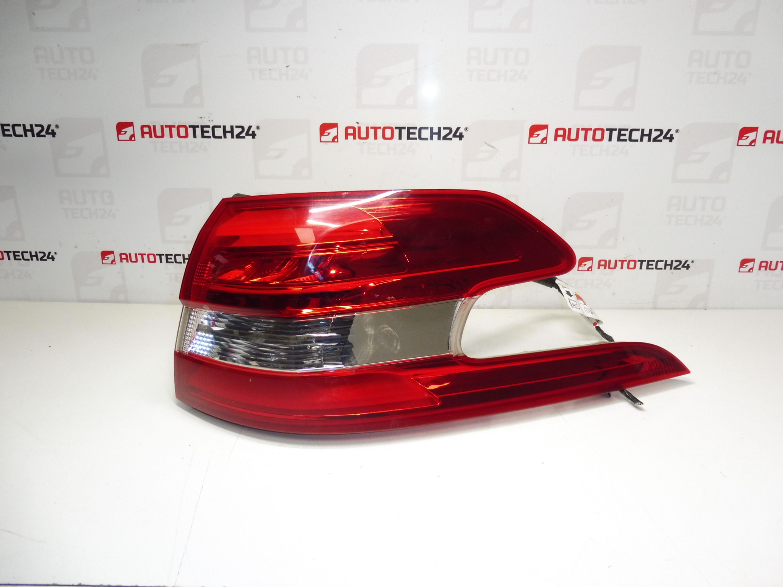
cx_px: 392
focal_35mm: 24
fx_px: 543
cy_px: 294
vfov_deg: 56.8
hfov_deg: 71.6
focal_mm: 4.3
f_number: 3.5
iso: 200
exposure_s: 1/60
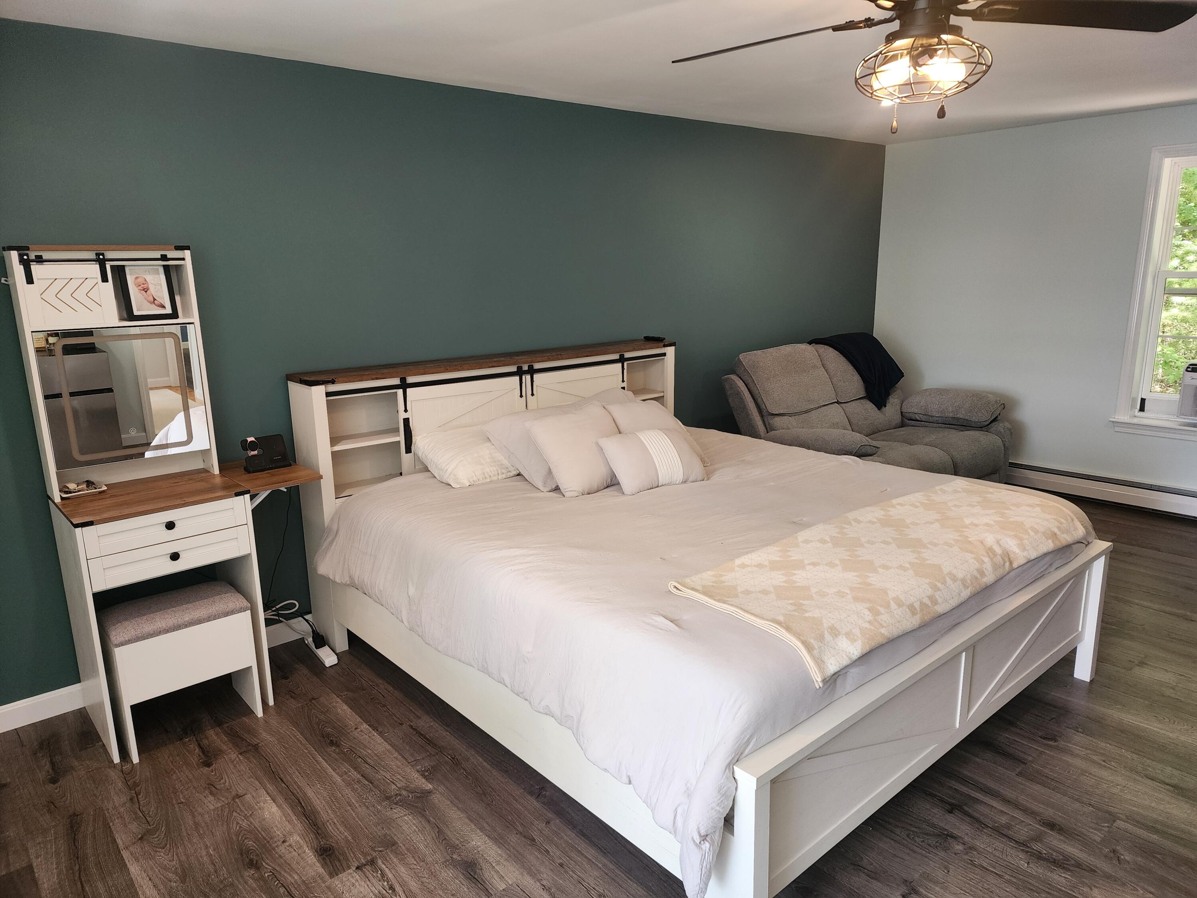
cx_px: 598
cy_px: 449
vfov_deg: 58.9
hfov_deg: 73.9
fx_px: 795
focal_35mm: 23
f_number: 1.8
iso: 125
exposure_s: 1/120
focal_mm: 6.4
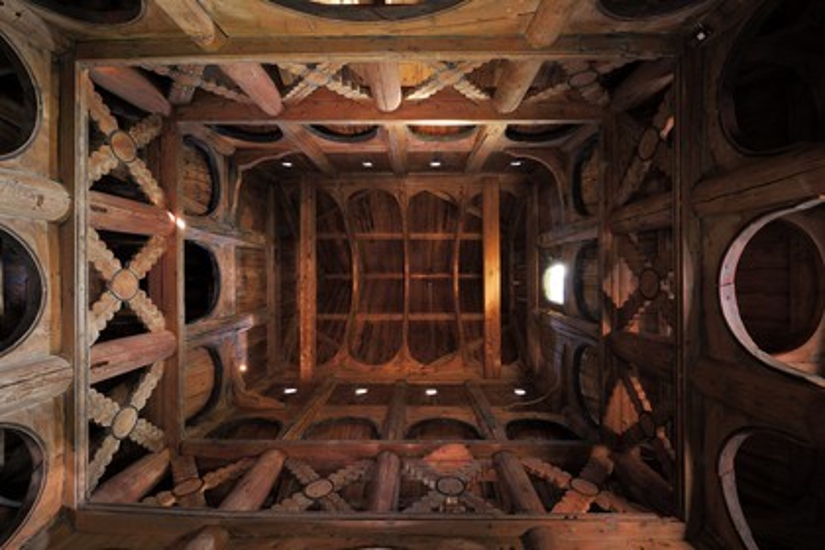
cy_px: 275
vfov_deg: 81.2
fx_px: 321
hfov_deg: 104.3
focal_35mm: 14
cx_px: 412
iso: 200
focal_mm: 14
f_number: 14
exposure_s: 10
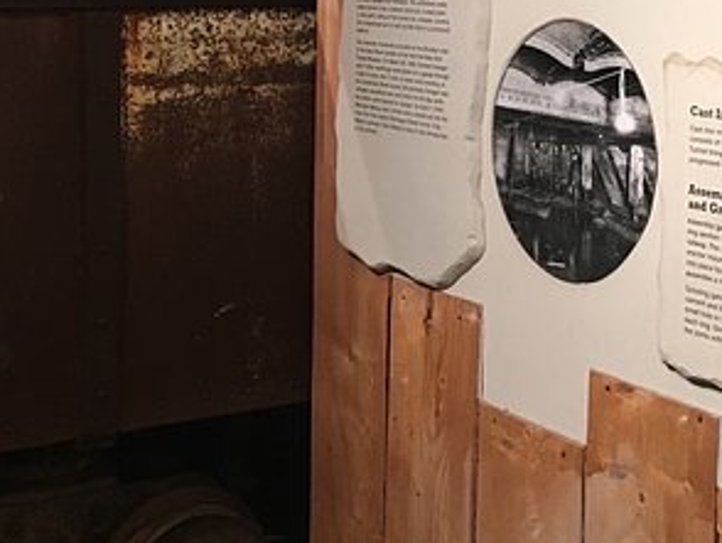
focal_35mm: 74
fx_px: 1545
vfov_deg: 19.7
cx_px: 366
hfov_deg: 26.3
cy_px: 87
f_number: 2.2
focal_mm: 4.15
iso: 125
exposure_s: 1/30
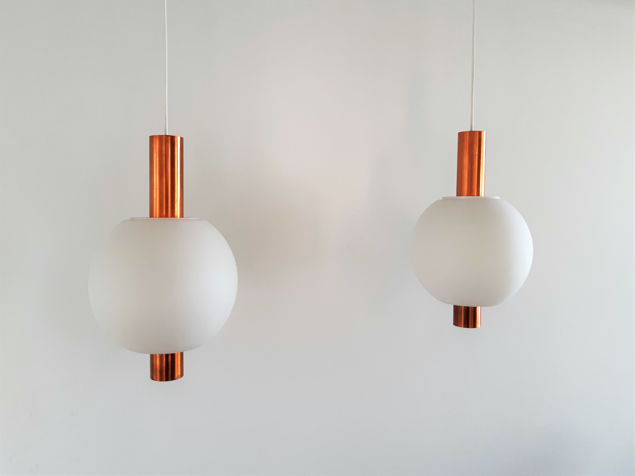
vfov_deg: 53.1
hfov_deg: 67.3
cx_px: 318
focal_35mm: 26
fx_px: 477
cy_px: 238
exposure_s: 1/50
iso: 50
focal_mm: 3.93
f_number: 1.7
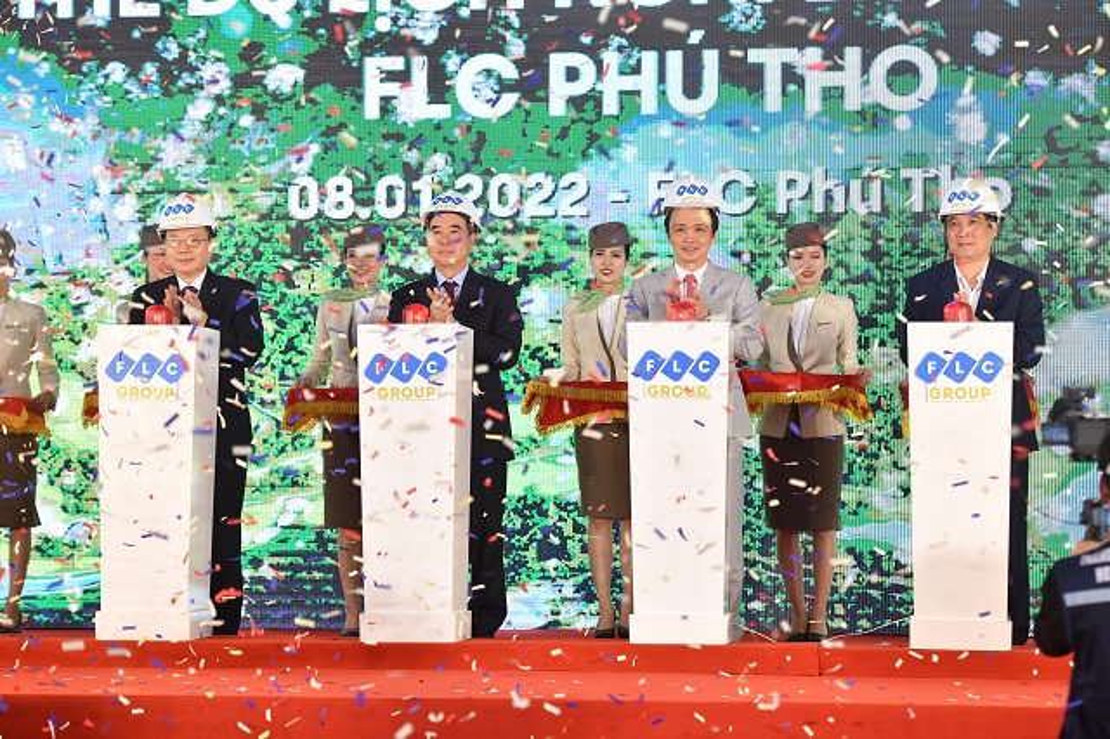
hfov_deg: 22.2
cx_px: 555
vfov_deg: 14.8
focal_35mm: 92
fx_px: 2835
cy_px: 370
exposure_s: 1/250
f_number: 4
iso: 720
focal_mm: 92
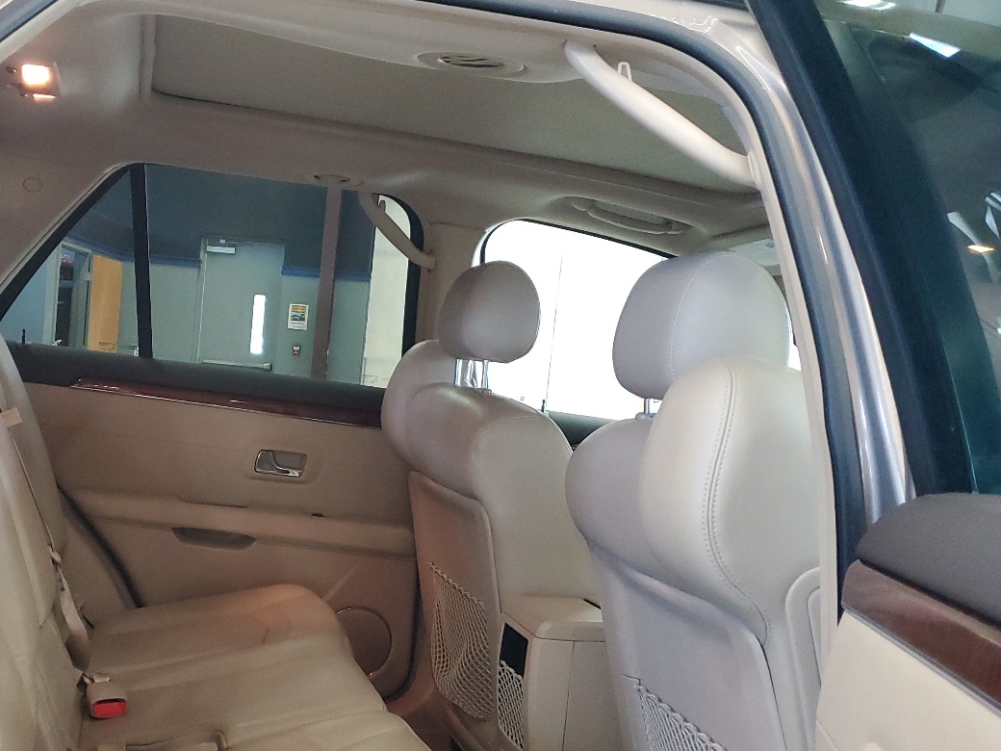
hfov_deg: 45.7
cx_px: 295
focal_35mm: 40
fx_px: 1157
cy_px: 467
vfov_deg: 35.8
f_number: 1.5
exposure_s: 1/60.2
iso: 397
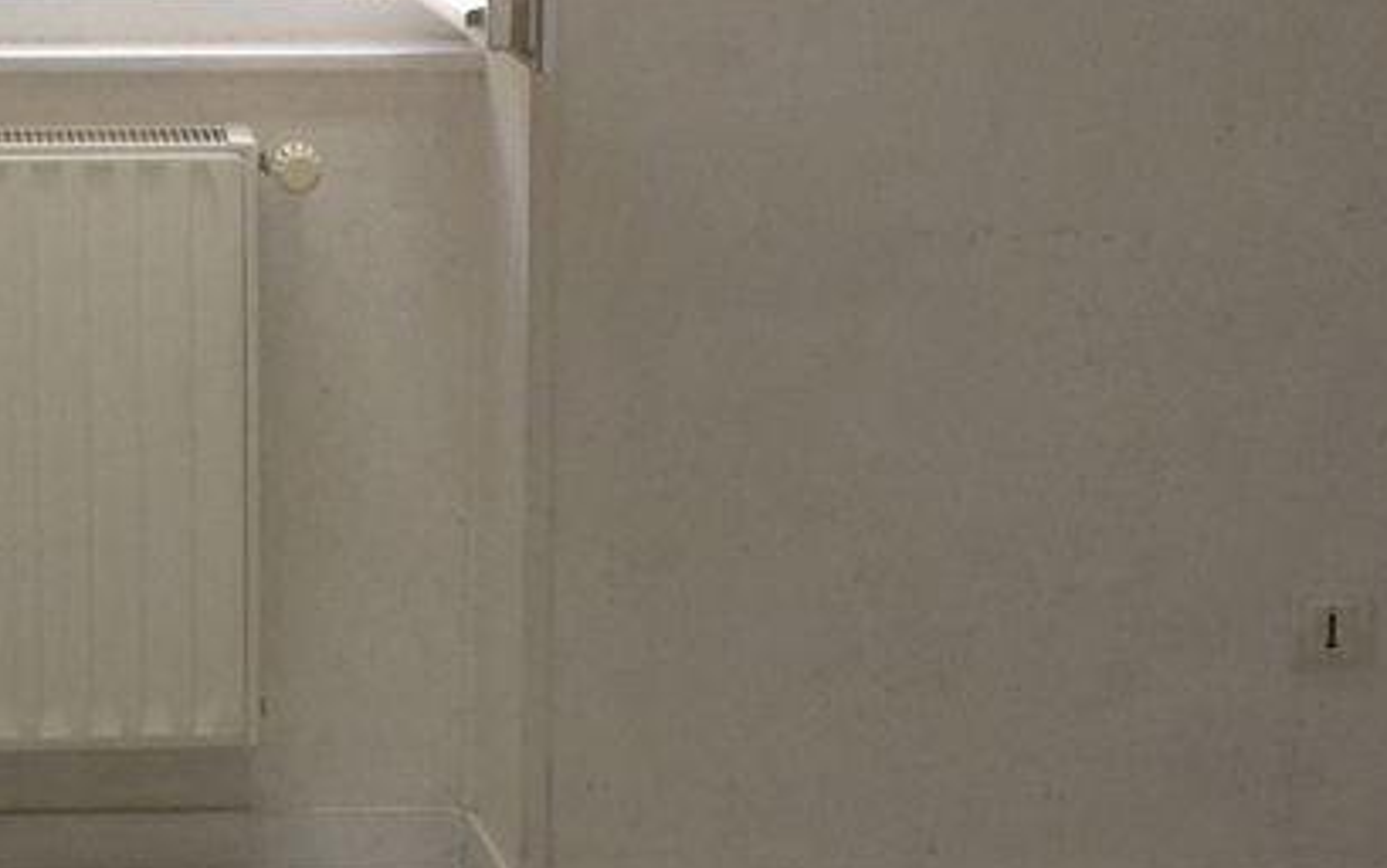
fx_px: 5483
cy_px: 583
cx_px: 288
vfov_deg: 9.0
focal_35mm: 145
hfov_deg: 14.3
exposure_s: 1/126
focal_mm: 4.28
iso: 50
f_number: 2.4
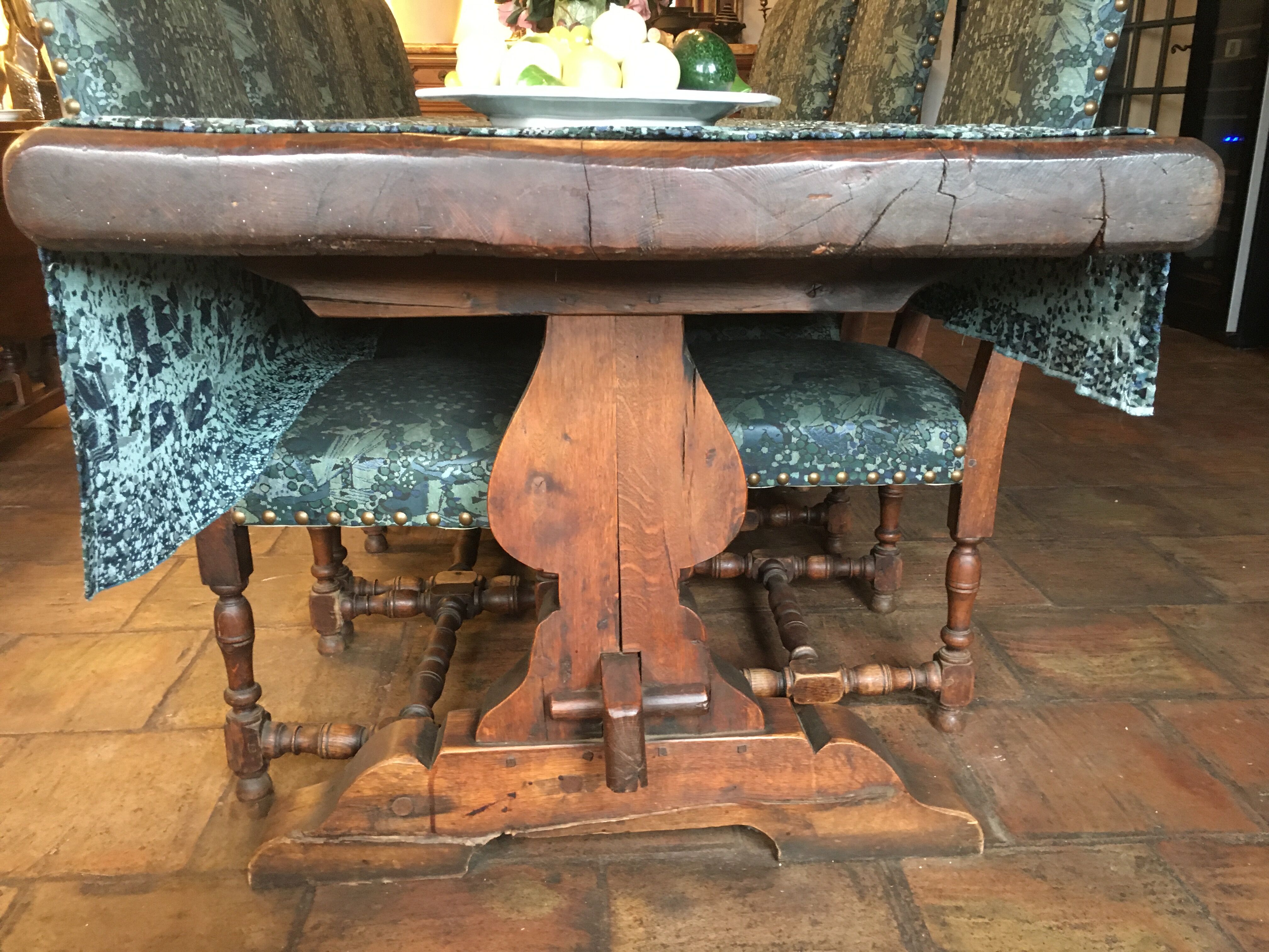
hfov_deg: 61.7
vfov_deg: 48.2
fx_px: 1063
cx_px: 634
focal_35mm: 29
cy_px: 476
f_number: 2.2
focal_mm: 4.15
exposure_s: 1/17
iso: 400
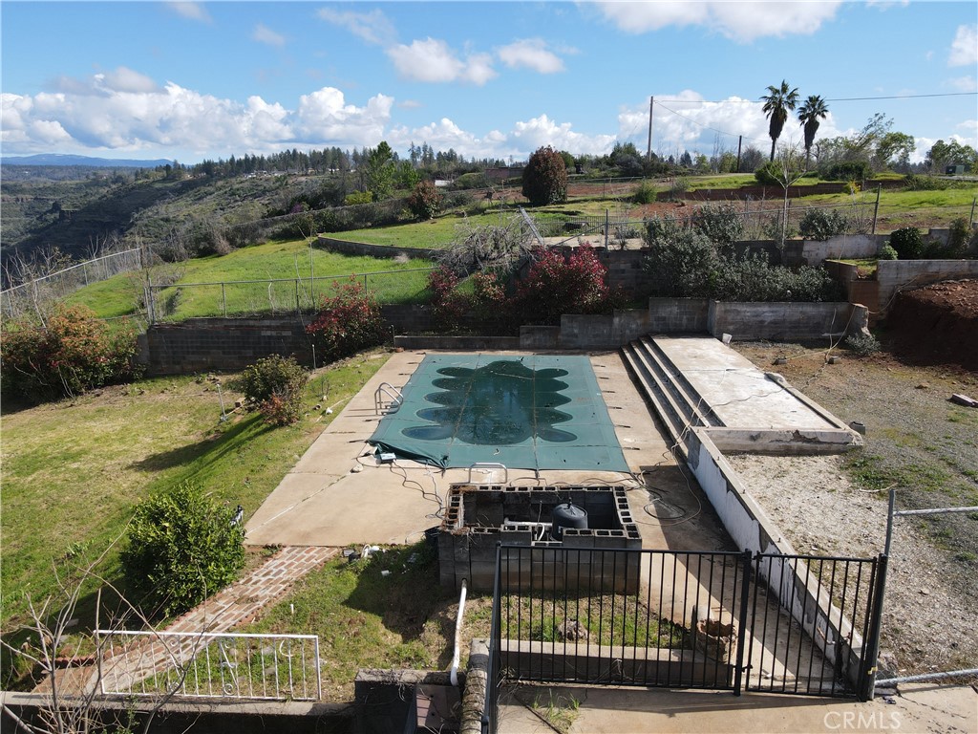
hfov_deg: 71.6
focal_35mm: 24
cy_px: 367
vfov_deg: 56.8
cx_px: 489
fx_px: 678
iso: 100
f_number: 2.8
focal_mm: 4.5
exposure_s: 1/640
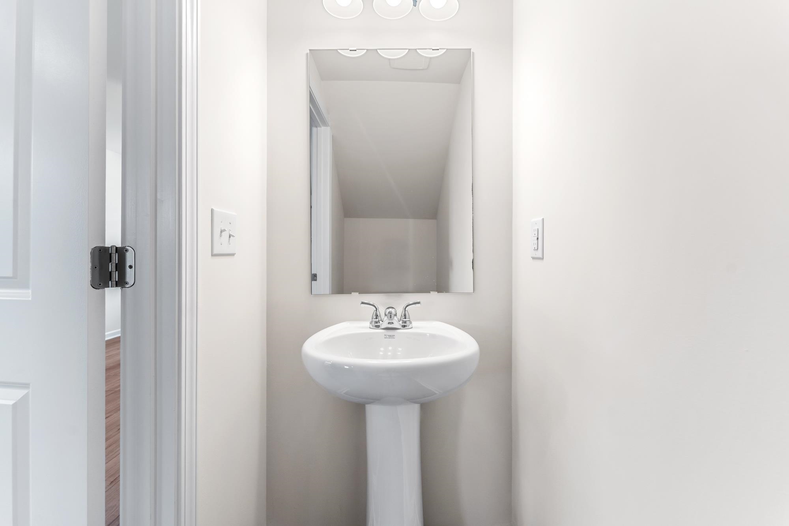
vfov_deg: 81.2
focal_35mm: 14
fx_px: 307
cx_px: 394
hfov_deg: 104.3
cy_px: 263
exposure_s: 1/6
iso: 400
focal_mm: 14
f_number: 6.3
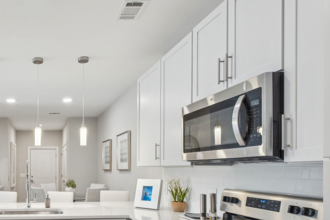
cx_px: 37
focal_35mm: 27
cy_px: 174
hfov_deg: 58.3
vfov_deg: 45.6
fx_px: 248
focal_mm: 10
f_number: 8
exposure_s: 1/3.33
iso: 320
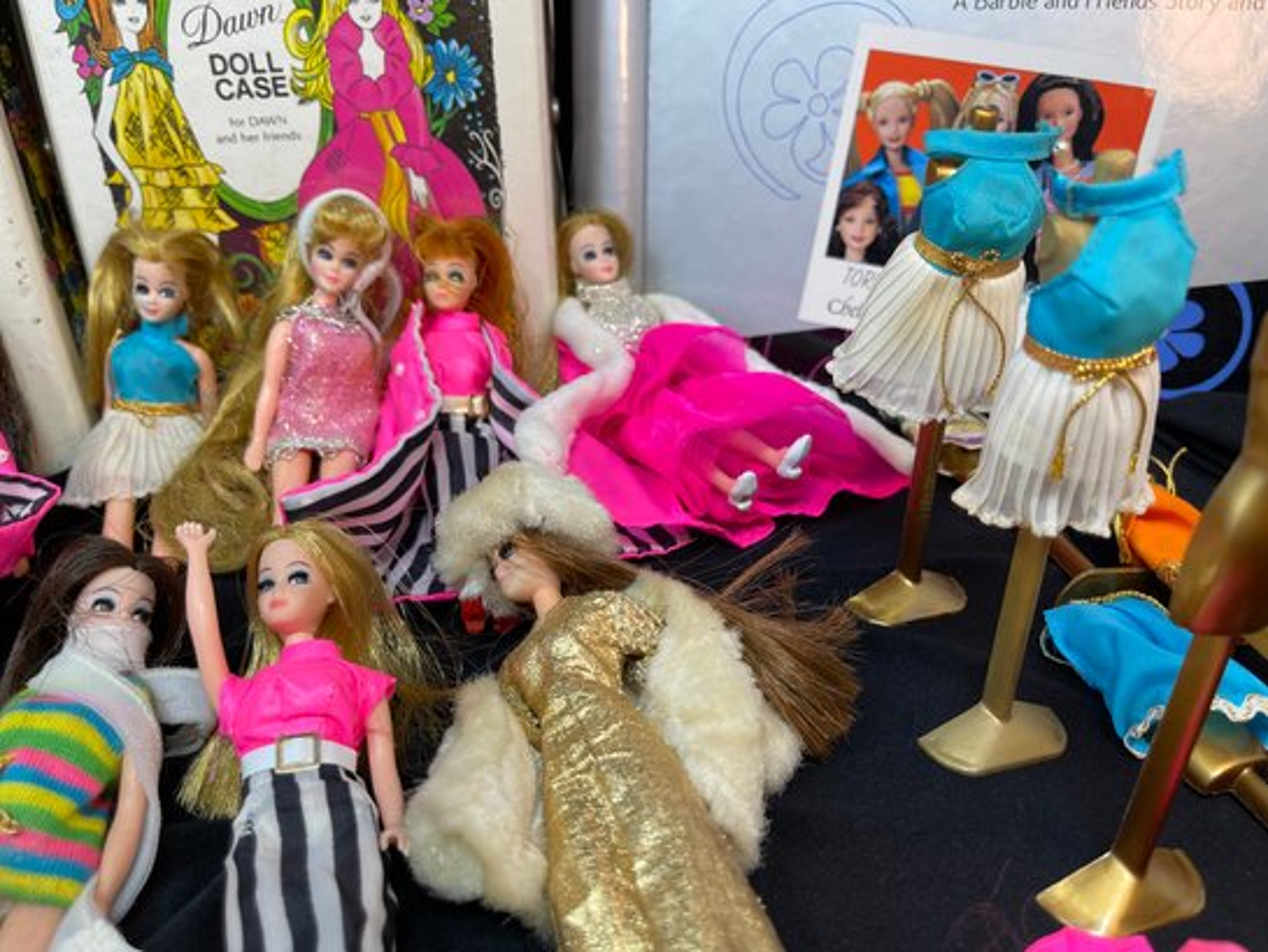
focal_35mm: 26
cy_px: 476
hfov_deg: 67.3
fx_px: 953
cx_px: 634
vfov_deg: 53.1
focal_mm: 5.1
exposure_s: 1/120
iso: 50
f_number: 1.6
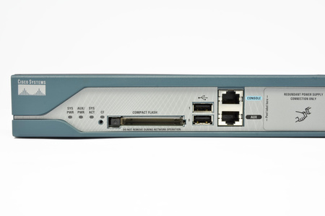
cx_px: 162
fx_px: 405
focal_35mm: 45
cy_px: 108
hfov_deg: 43.7
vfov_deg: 29.7
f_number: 13
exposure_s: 1/1.3
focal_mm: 30
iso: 100
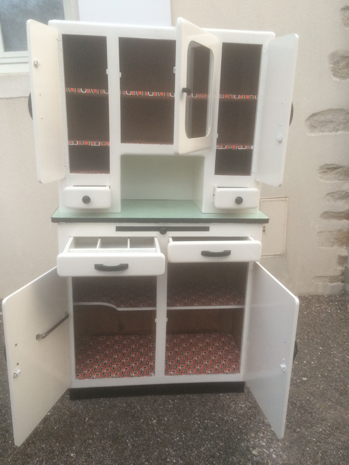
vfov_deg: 61.7
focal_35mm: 29
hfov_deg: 48.2
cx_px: 174
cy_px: 232
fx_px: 390
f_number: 2.2
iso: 50
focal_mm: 4.15
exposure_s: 1/33
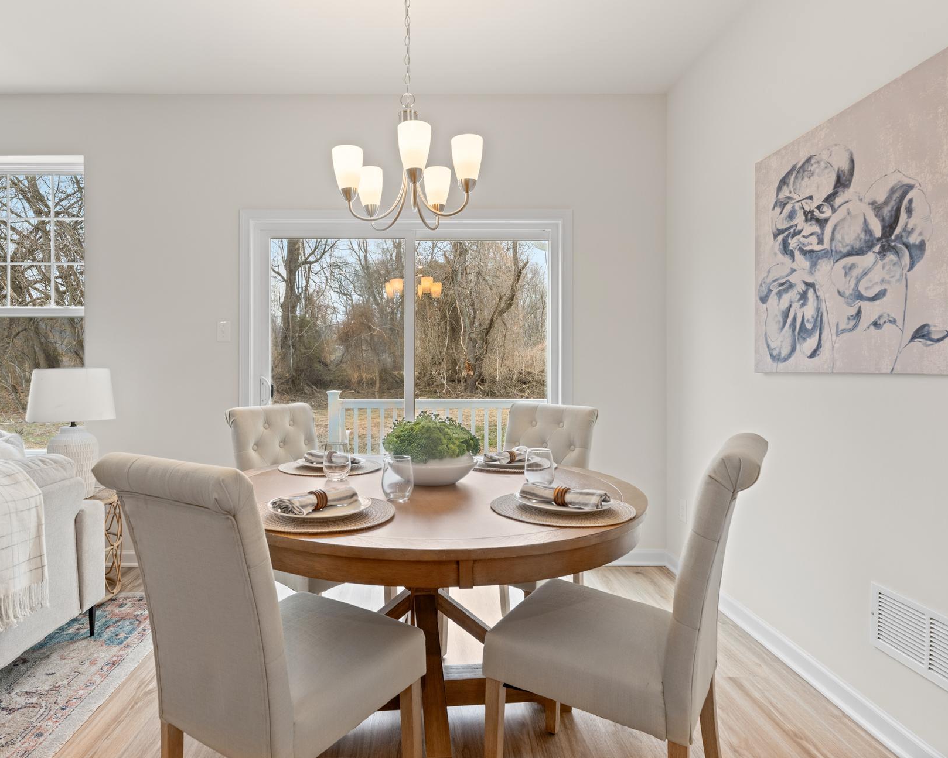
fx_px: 550
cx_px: 402
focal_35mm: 20
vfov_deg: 69.2
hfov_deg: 81.0
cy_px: 361
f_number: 8
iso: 200
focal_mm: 16.5
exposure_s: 1/10
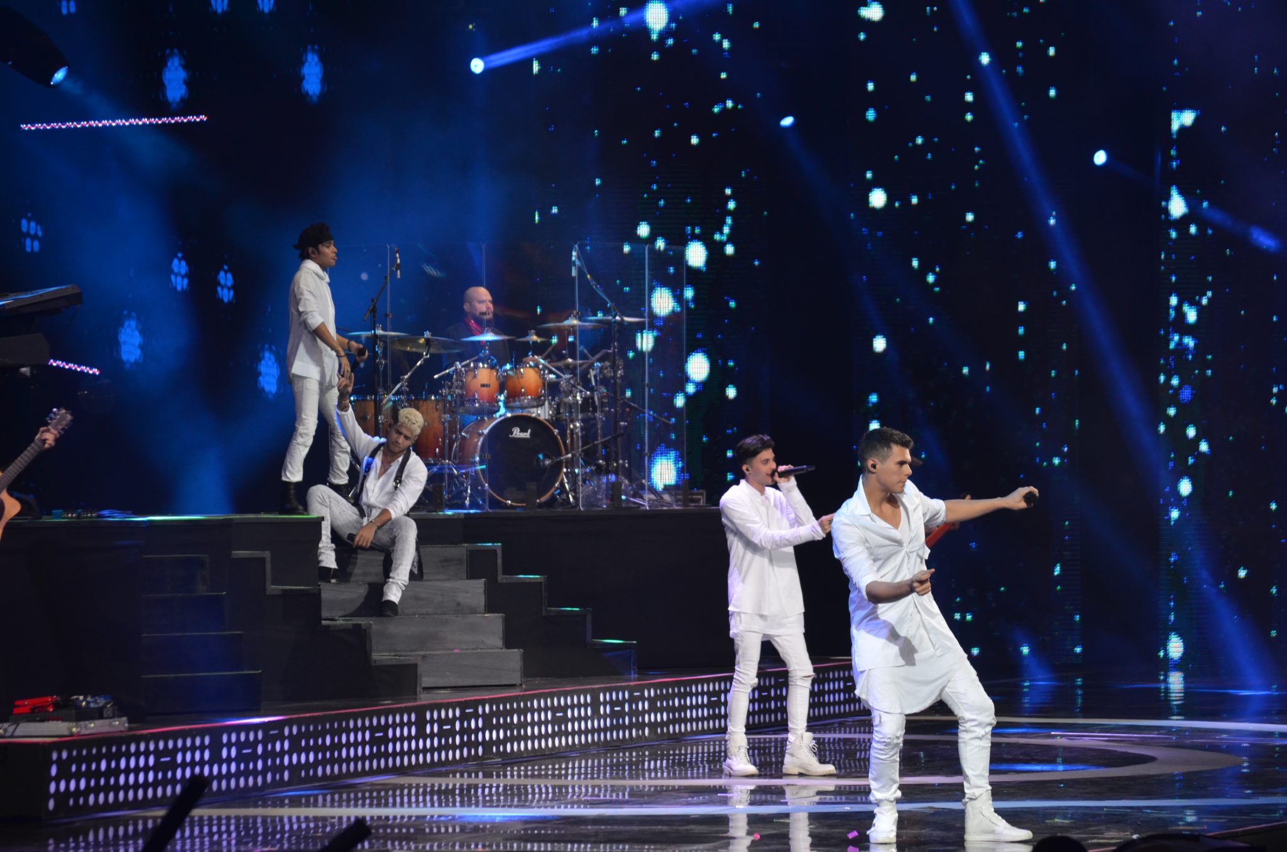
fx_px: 5458
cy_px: 426
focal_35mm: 153
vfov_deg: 8.9
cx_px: 644
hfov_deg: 13.4
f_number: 4.5
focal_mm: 102
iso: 800
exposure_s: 1/125
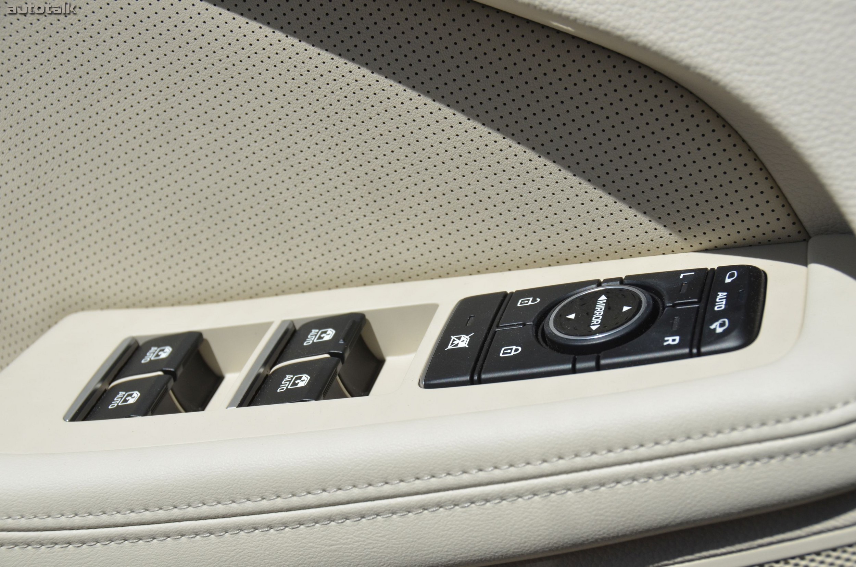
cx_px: 428
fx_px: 1851
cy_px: 284
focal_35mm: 78
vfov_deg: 17.4
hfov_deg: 26.0
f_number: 7.1
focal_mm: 52
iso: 400
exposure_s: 1/2000
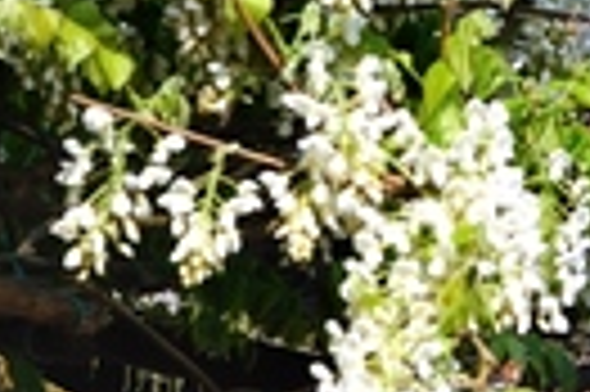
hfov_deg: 8.5
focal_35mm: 225
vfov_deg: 6.1
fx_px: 3683
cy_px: 106
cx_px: 1356
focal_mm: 42
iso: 200
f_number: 11
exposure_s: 1/200
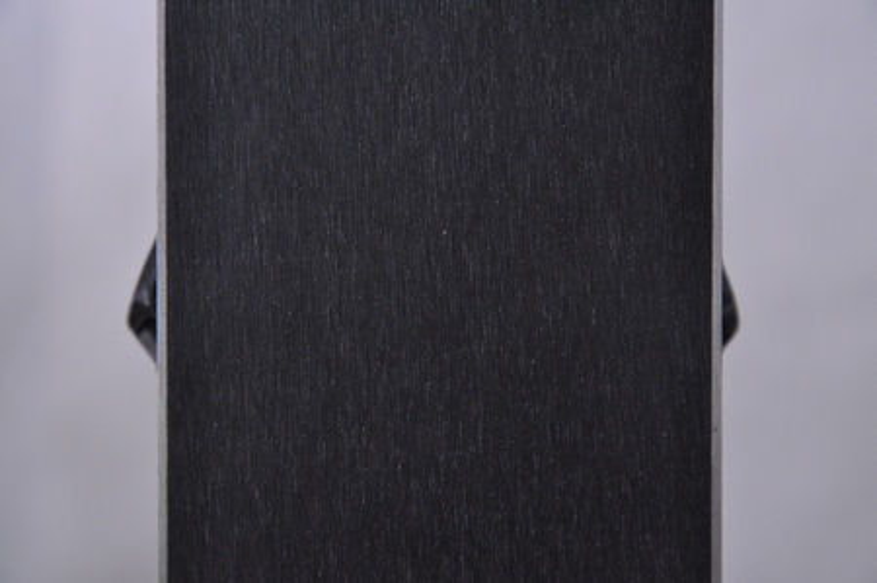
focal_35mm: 158
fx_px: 3833
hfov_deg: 13.1
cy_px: 292
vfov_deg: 8.7
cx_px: 438
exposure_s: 1/125
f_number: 9.5
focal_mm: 105
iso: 3200
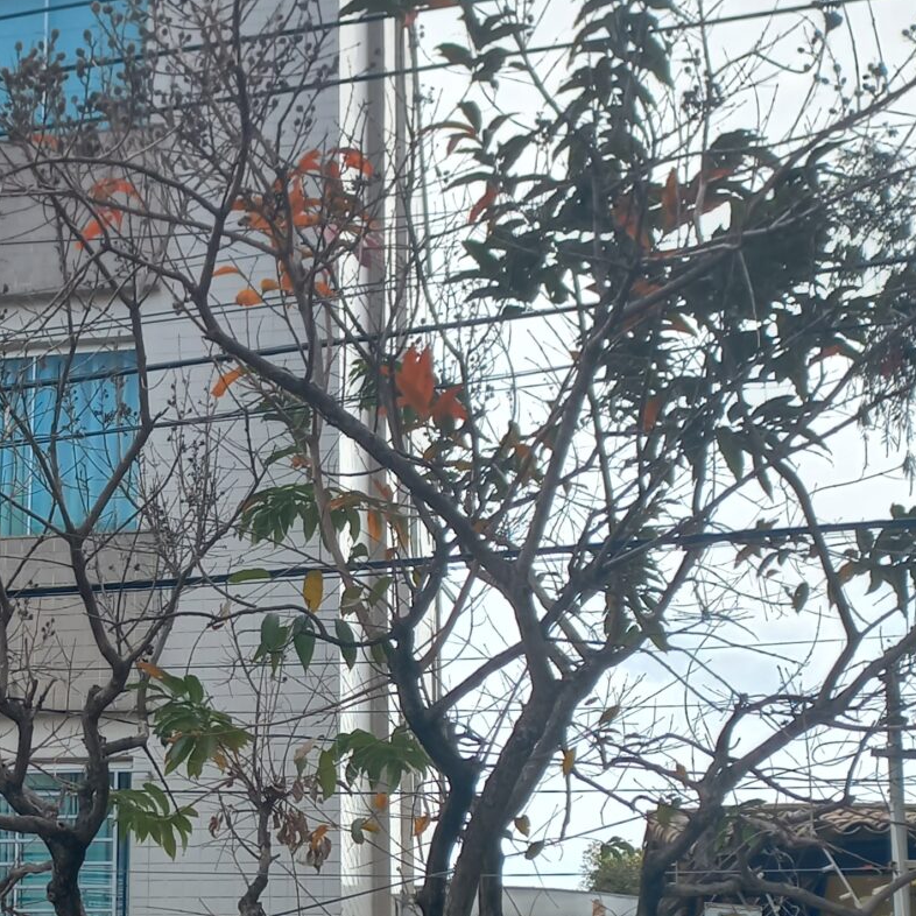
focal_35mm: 72
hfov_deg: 22.8
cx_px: -42
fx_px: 2156
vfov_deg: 23.7
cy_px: 700
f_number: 1.8
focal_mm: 4.6
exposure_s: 1/365
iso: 25
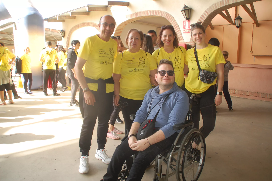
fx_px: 204
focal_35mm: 27
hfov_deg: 67.5
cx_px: 136
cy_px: 90
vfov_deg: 47.8
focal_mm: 18
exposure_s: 1/320
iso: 400
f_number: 3.5
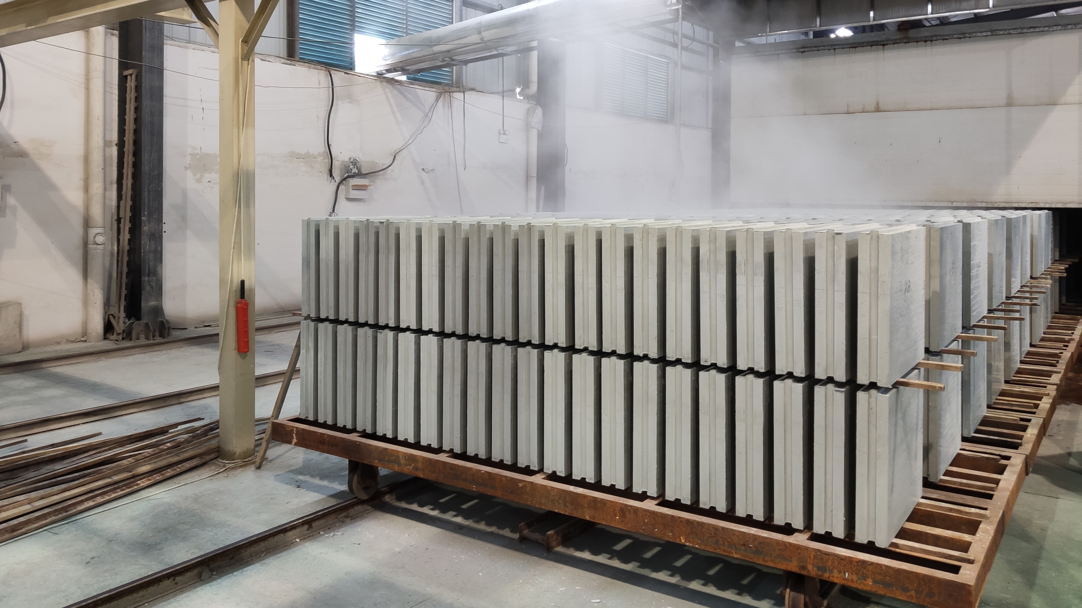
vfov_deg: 38.6
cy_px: 209
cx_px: 534
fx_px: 861
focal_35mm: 30
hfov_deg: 64.3
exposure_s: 1/50
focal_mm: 4.75
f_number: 1.75
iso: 994
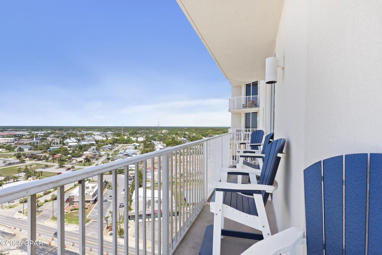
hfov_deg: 91.9
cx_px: 191
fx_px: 185
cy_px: 128
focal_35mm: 17
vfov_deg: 69.2
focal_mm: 11.6
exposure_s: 1/125
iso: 250
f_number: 8
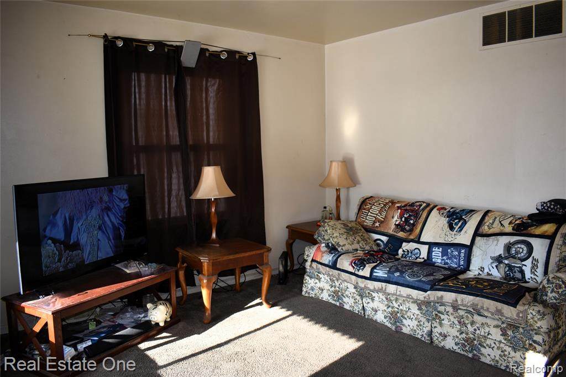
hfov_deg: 67.4
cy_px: 188
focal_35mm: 27
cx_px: 283
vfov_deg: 47.9
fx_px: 424
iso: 100
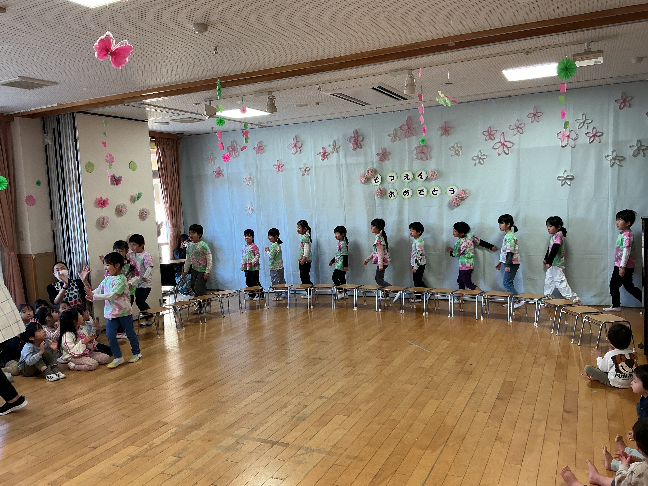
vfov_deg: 48.2
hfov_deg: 61.7
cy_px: 243
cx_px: 324
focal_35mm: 29
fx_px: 543
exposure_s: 1/60
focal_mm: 3
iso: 40
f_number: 1.8
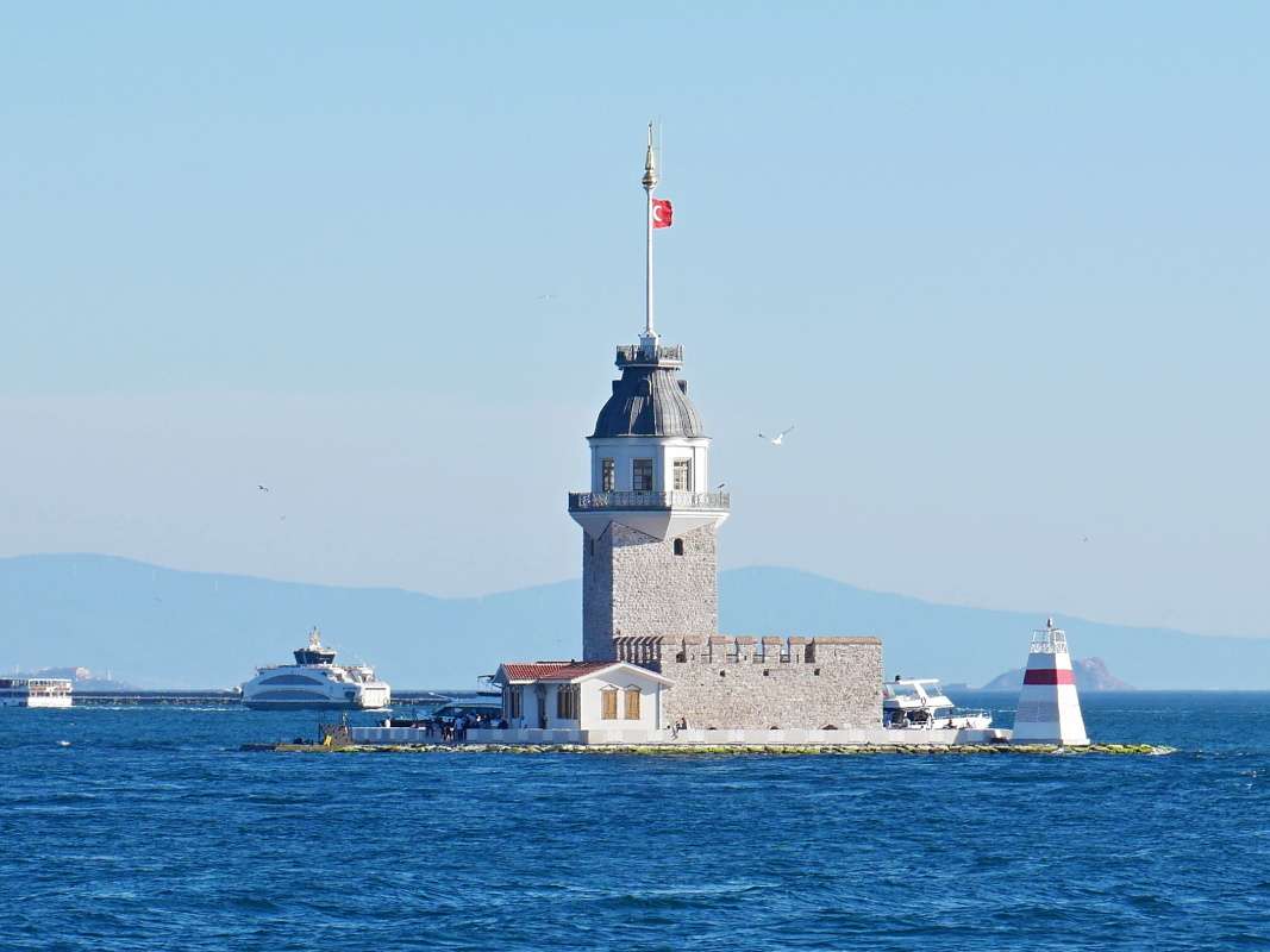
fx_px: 4402
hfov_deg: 16.4
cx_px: 635
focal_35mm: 120
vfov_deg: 12.3
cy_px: 476
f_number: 7.1
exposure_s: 1/400
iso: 200
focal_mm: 60
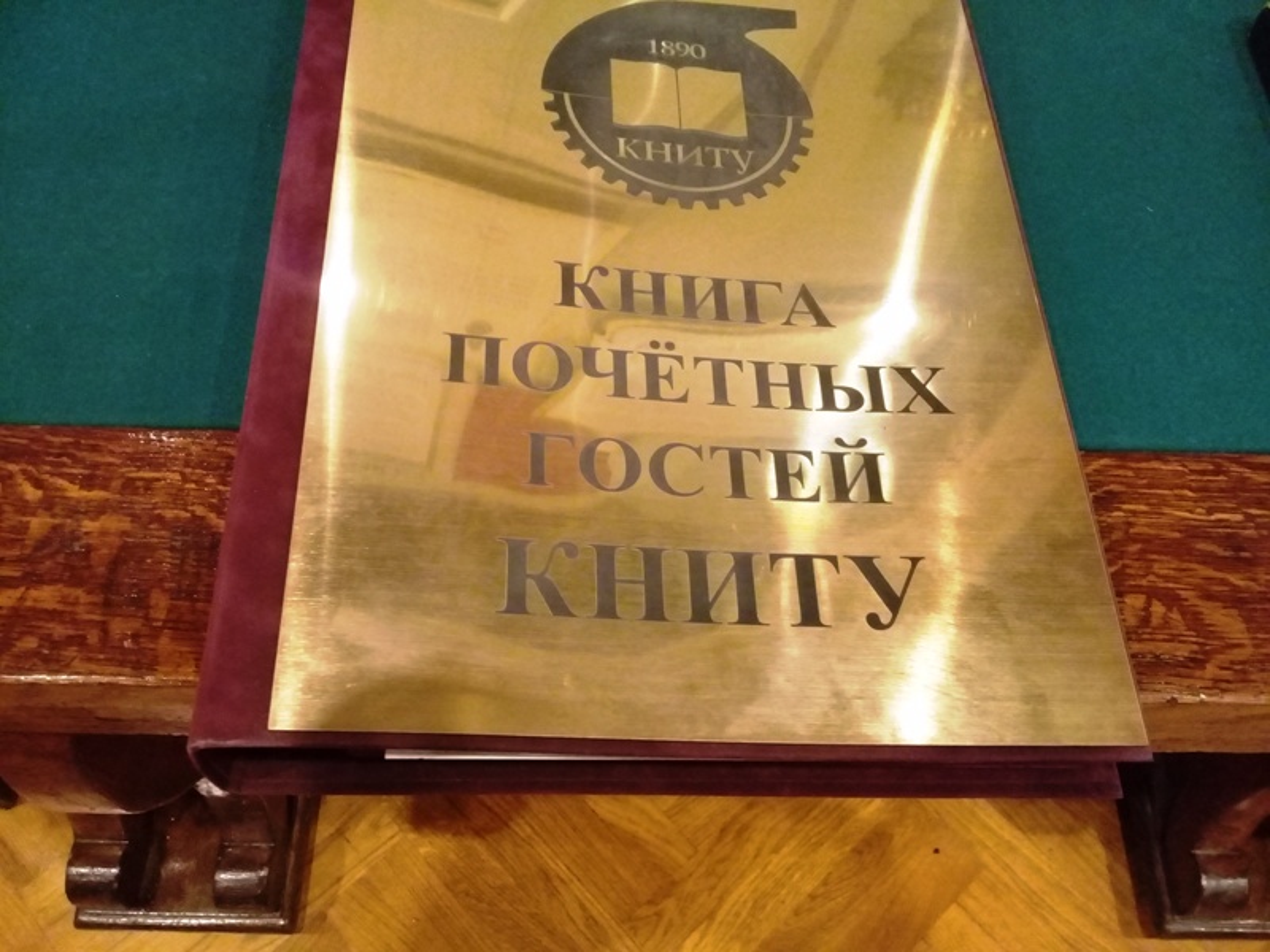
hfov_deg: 58.4
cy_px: 476
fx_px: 1137
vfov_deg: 45.4
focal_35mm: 31
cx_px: 635
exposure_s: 1/17
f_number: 2.2
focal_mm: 3.3
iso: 400
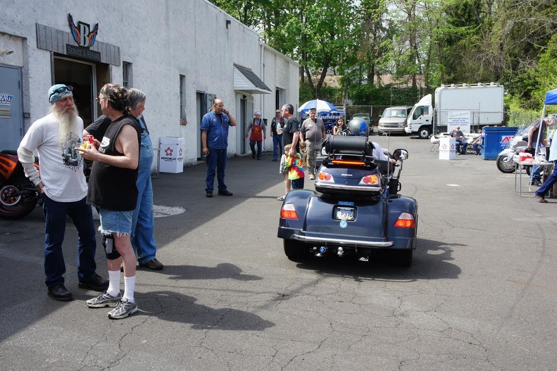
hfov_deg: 45.0
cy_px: 186
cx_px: 278
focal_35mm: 44
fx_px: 672
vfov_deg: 30.8
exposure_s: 1/125
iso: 200
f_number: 13
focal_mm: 29
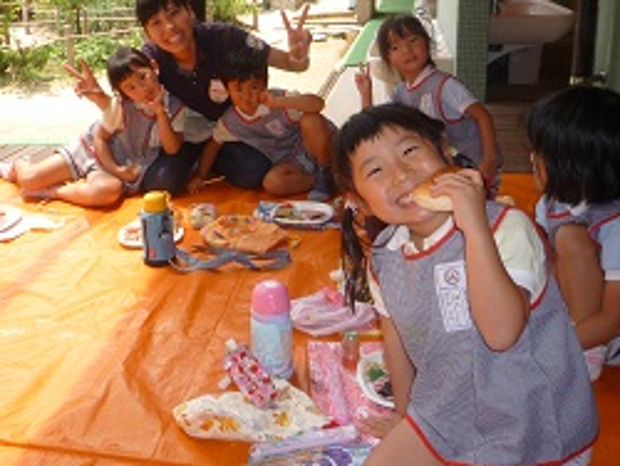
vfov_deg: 35.9
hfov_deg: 46.4
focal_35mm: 40
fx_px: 717
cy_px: 188
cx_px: 233
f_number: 2.8
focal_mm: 4.4
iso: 100
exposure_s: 1/500
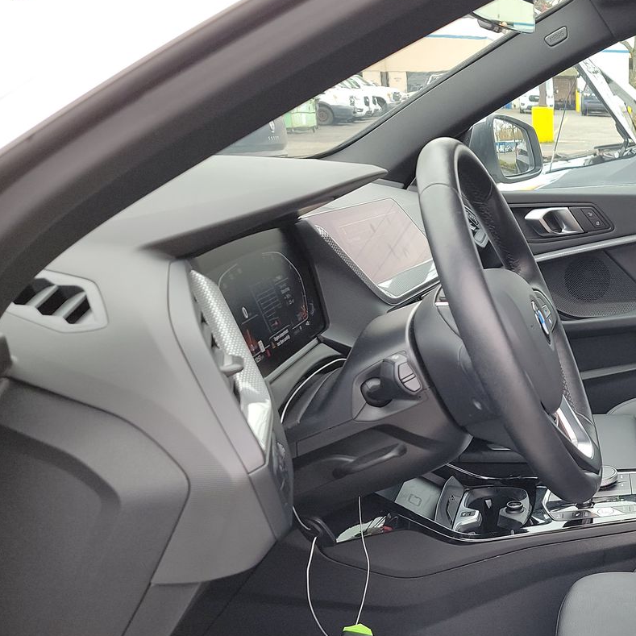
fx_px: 894
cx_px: 642
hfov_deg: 35.3
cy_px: 446
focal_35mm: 43
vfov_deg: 38.5
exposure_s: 1/59
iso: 107
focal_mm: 6.7
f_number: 1.8
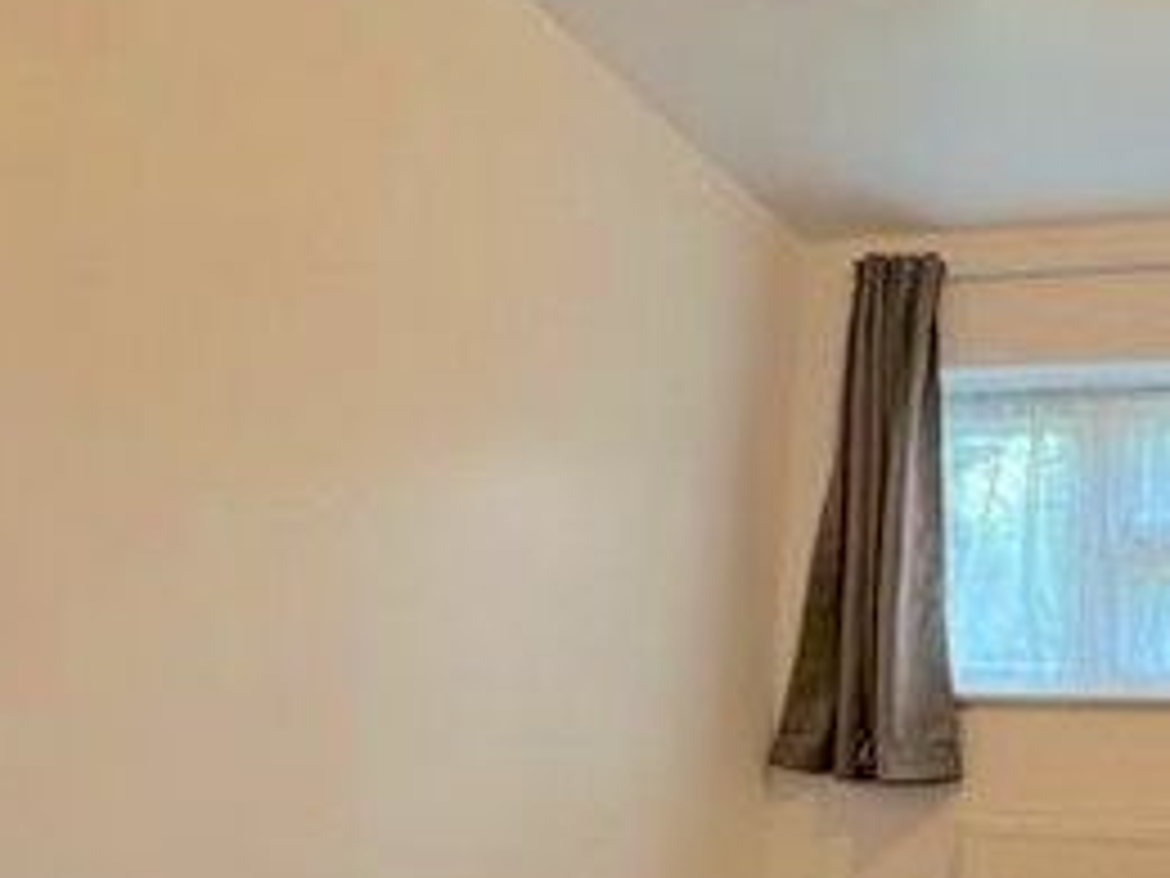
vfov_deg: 39.3
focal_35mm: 35
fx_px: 1183
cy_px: 687
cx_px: 1089
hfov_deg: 46.5
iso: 200
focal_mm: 1.57
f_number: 1.8
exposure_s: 1/100
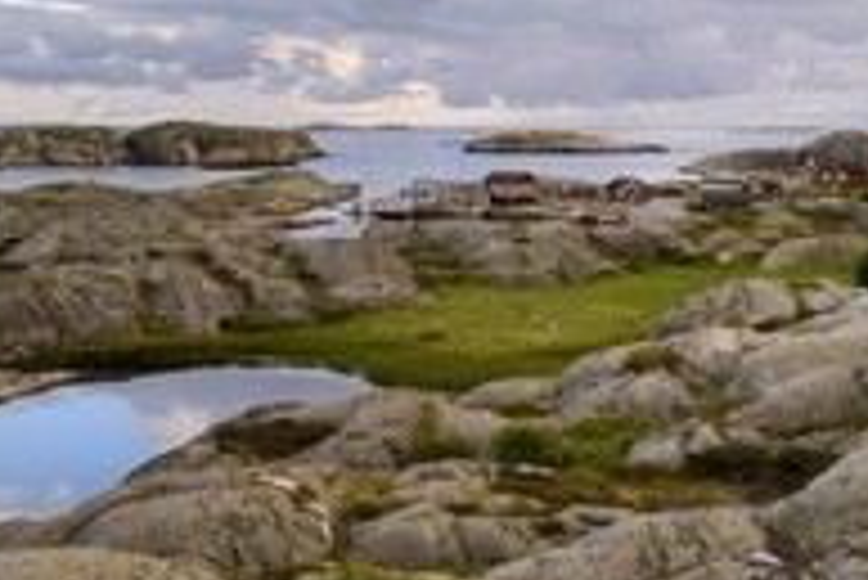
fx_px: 1520
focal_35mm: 63
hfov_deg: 31.8
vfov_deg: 21.6
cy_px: 256
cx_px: 355
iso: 200
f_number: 7.1
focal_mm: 29
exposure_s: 1/160
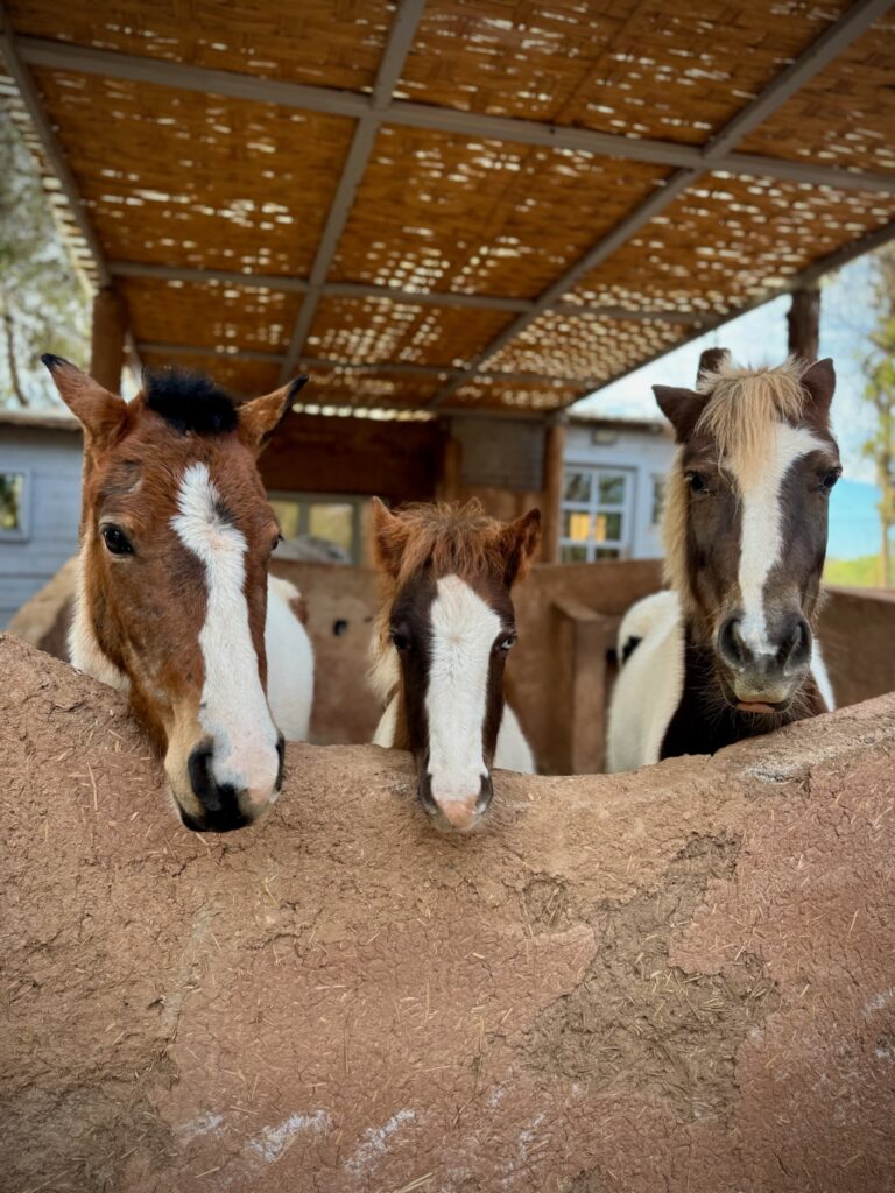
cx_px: 448
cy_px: 596
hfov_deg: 56.8
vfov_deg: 71.6
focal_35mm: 24
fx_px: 827
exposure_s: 1/180
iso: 64
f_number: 1.78
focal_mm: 6.76
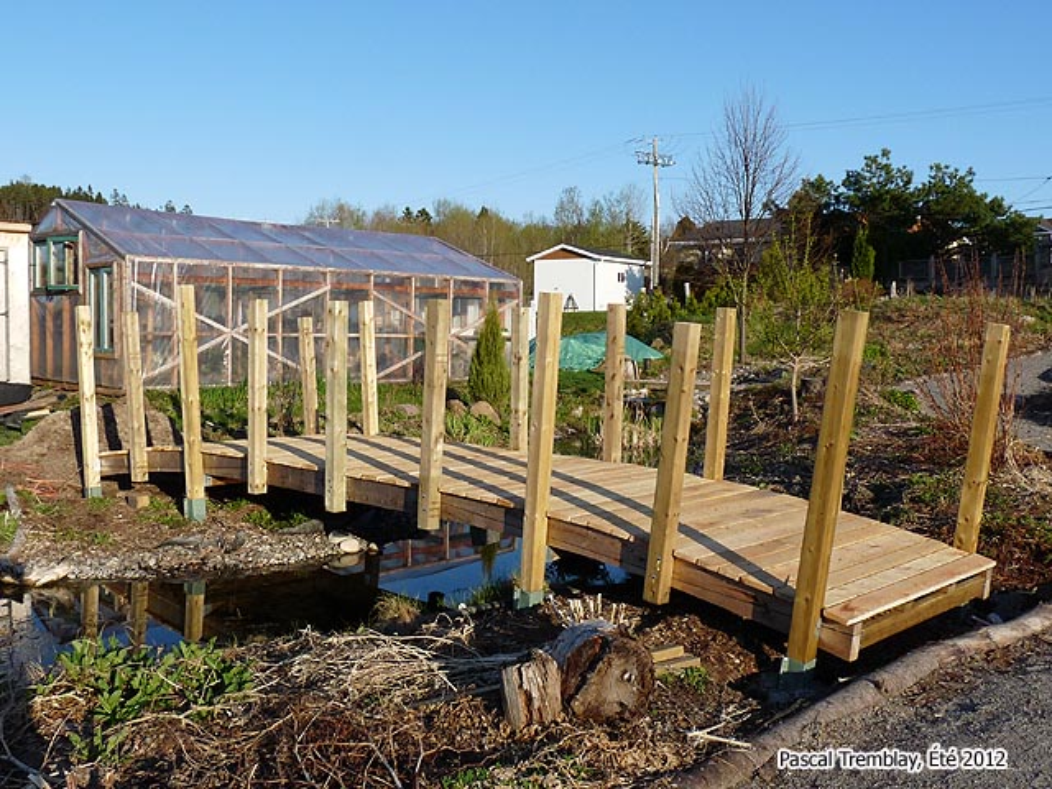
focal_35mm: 35
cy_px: 394
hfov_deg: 52.6
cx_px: 526
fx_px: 1064
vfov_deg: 40.7
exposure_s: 1/320
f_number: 5.6
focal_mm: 4.8
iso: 100
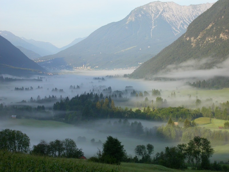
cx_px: 114
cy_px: 86
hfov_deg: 20.0
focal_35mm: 98
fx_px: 648
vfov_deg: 15.1
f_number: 6.3
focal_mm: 20.4
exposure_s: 1/168
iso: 100
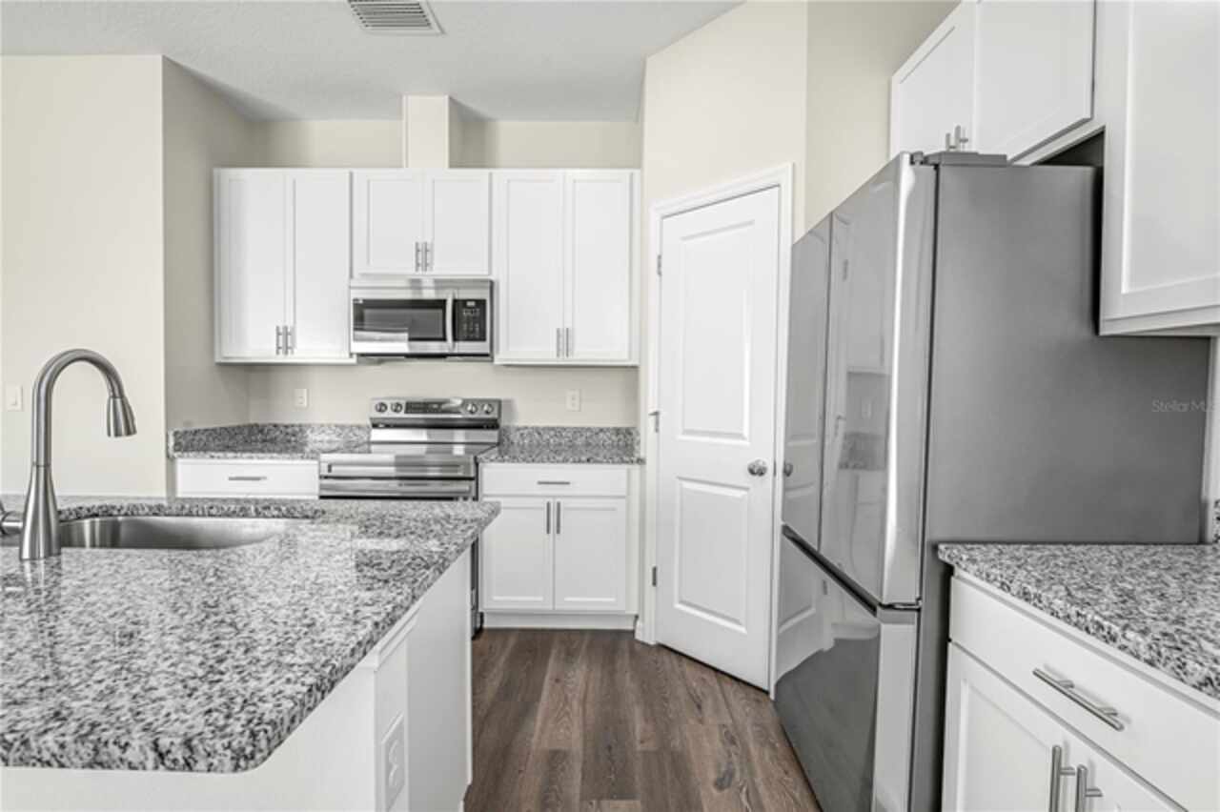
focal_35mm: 16
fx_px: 559
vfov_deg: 72.0
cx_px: 610
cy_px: 406
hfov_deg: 95.0
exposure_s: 1/3.33
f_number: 9
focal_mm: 16.5
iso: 125
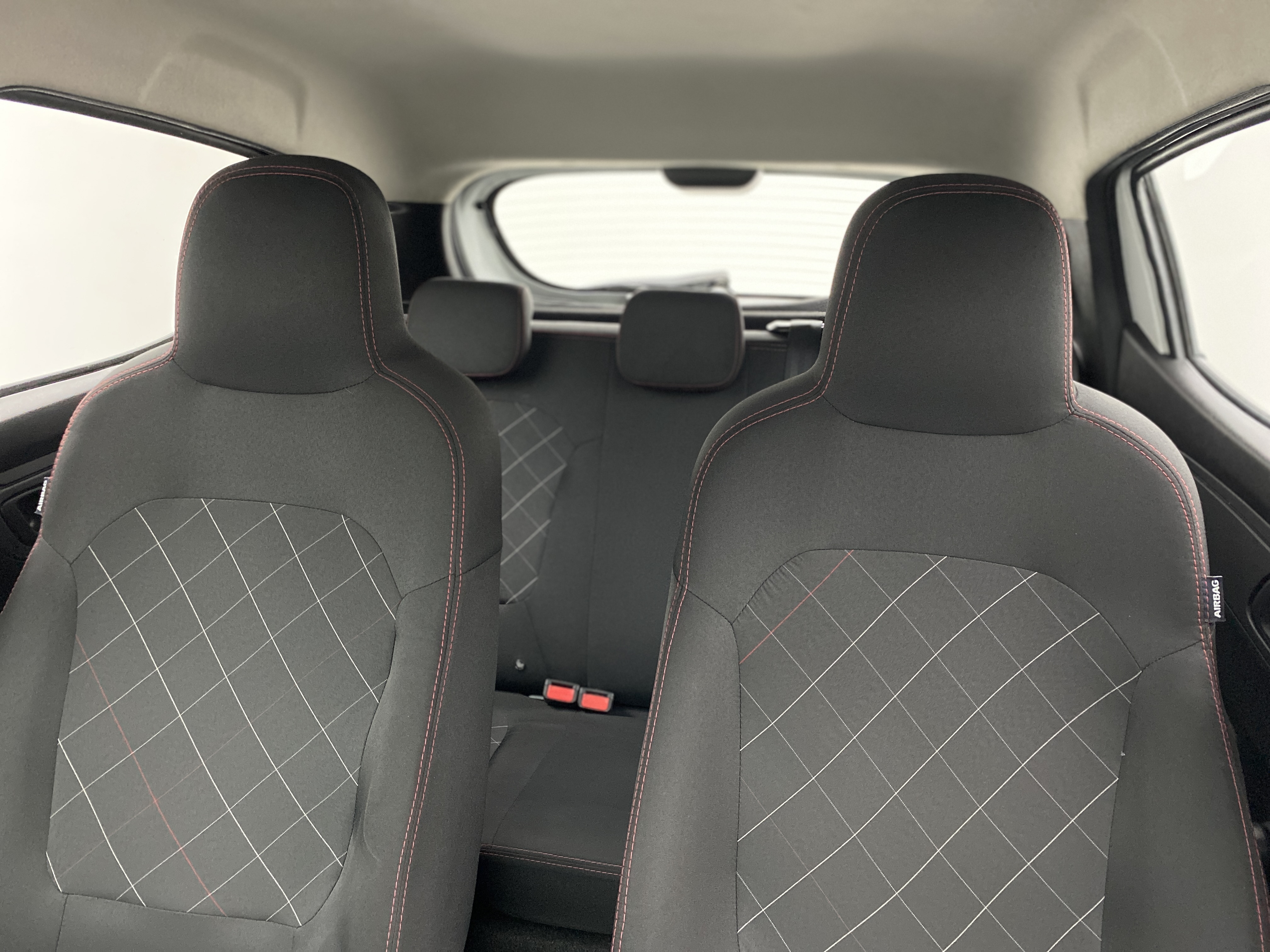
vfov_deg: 53.1
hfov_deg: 67.3
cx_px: 635
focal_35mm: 26
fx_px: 954
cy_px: 476
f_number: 1.8
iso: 800
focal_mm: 4.25
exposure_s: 1/30
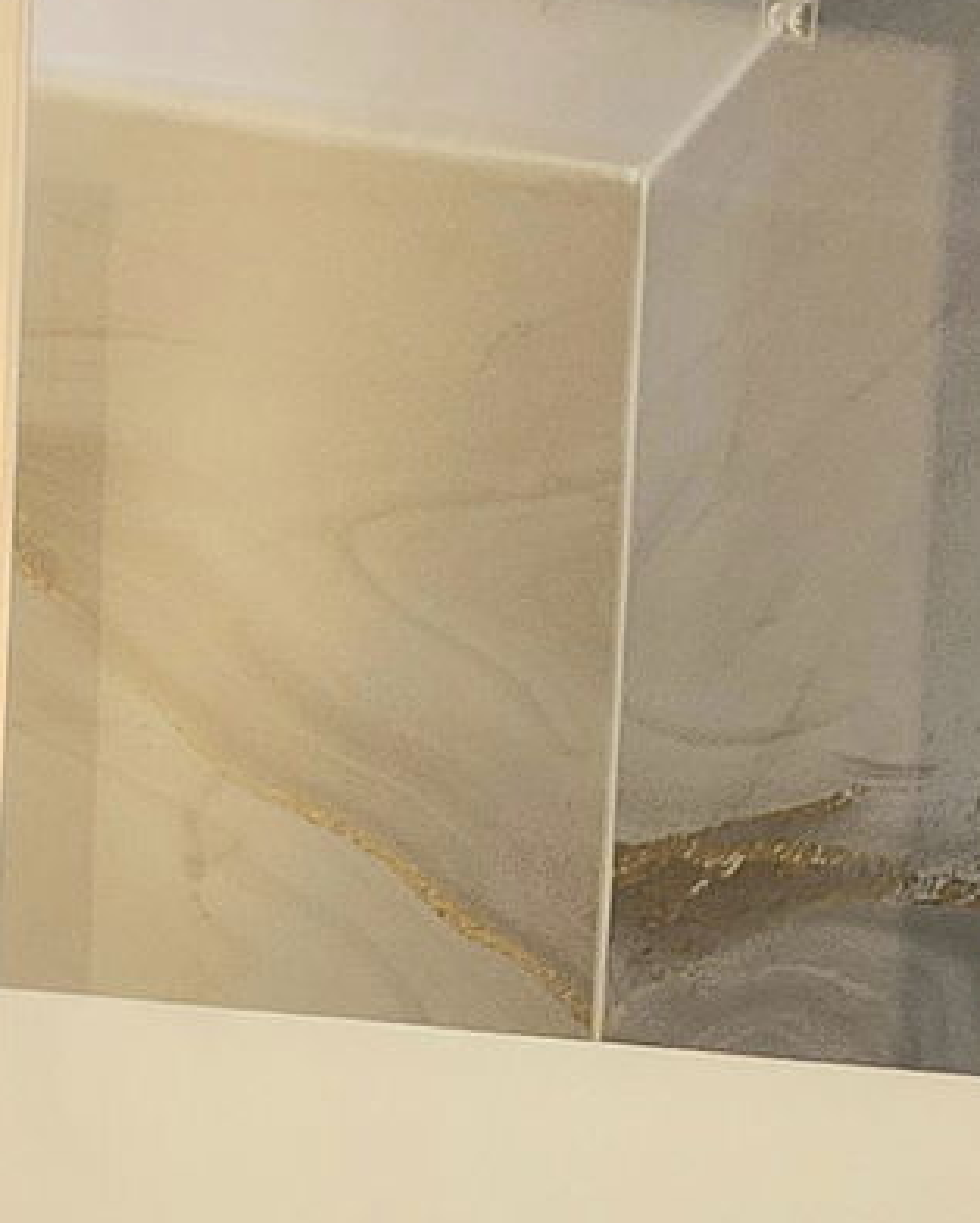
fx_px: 2500
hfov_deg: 19.7
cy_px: 2182
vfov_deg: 20.1
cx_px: -428
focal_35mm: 69
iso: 160
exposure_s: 1/50
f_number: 2.2
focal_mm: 1.74
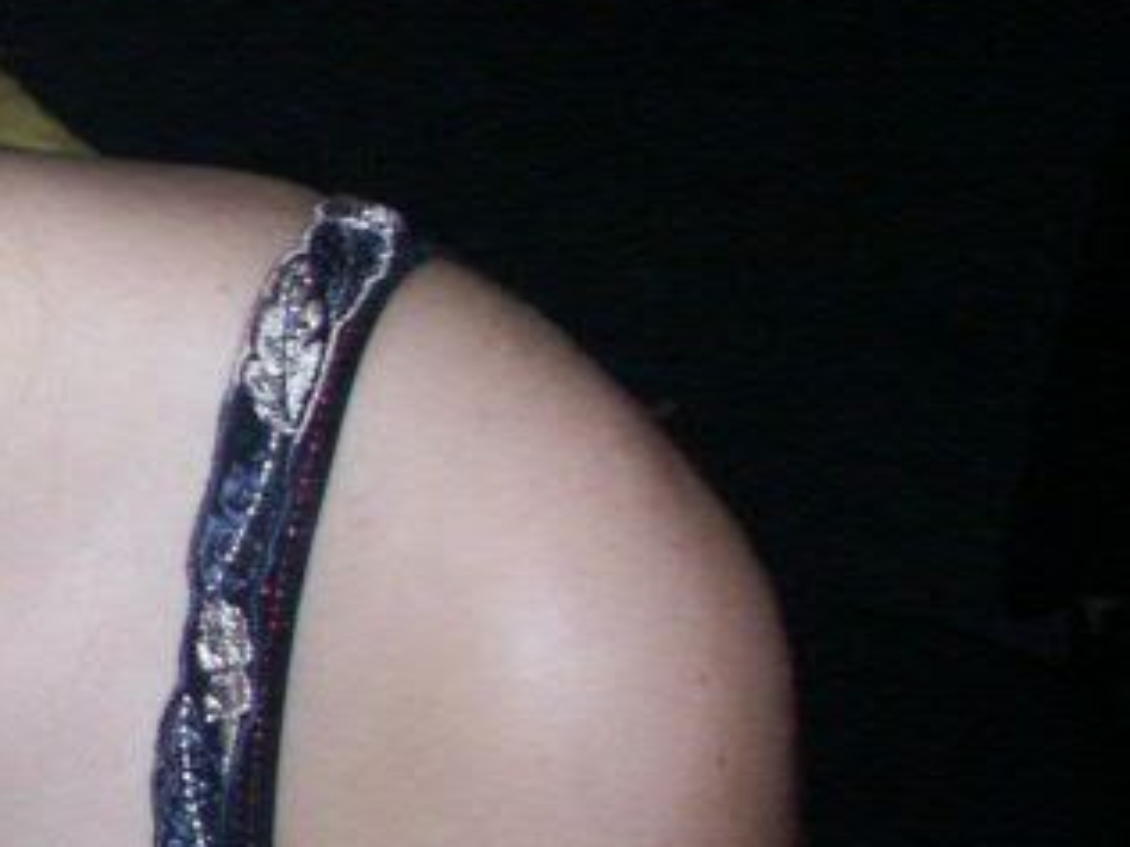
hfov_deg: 12.1
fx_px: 4897
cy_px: 347
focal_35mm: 150
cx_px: -930
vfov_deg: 9.9
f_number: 2.8
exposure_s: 1/45
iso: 200
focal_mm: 9.55
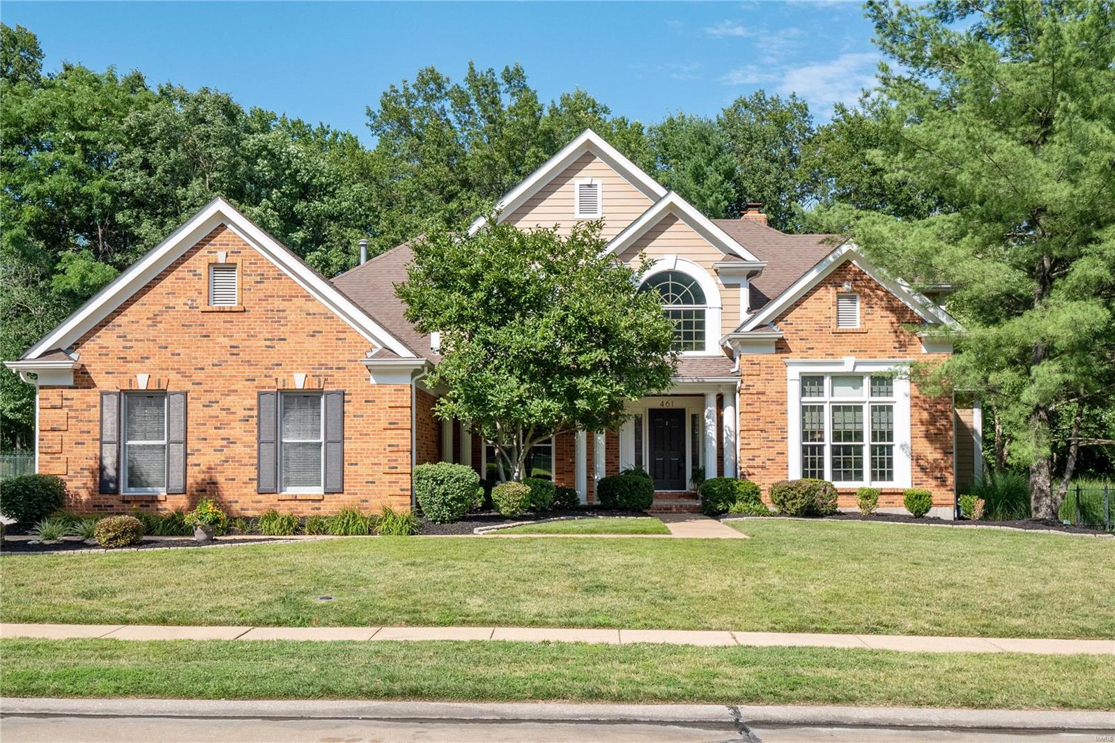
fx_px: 1115
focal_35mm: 36
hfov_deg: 53.1
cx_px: 558
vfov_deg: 36.9
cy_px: 372
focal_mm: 18
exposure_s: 1/800
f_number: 8
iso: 400
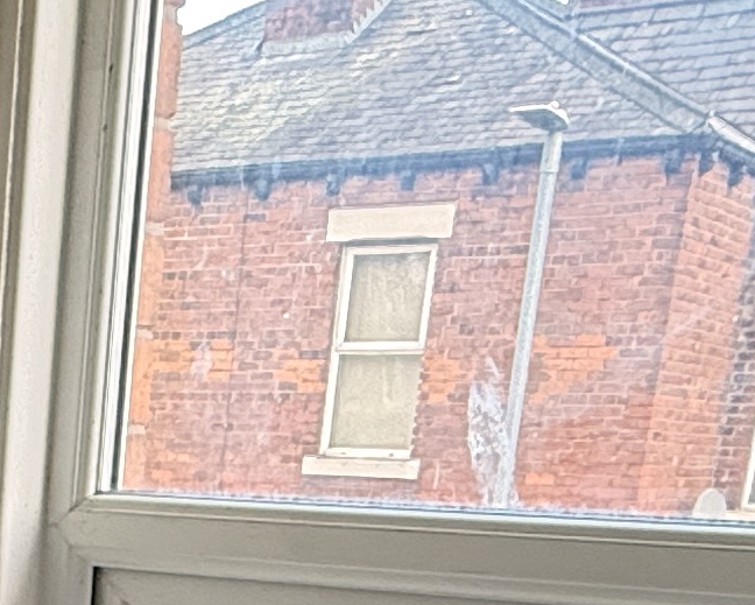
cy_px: 1089
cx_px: -200
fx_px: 1900
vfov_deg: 15.5
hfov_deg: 20.7
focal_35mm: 85
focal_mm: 2.22
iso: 200
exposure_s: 1/99
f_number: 2.2
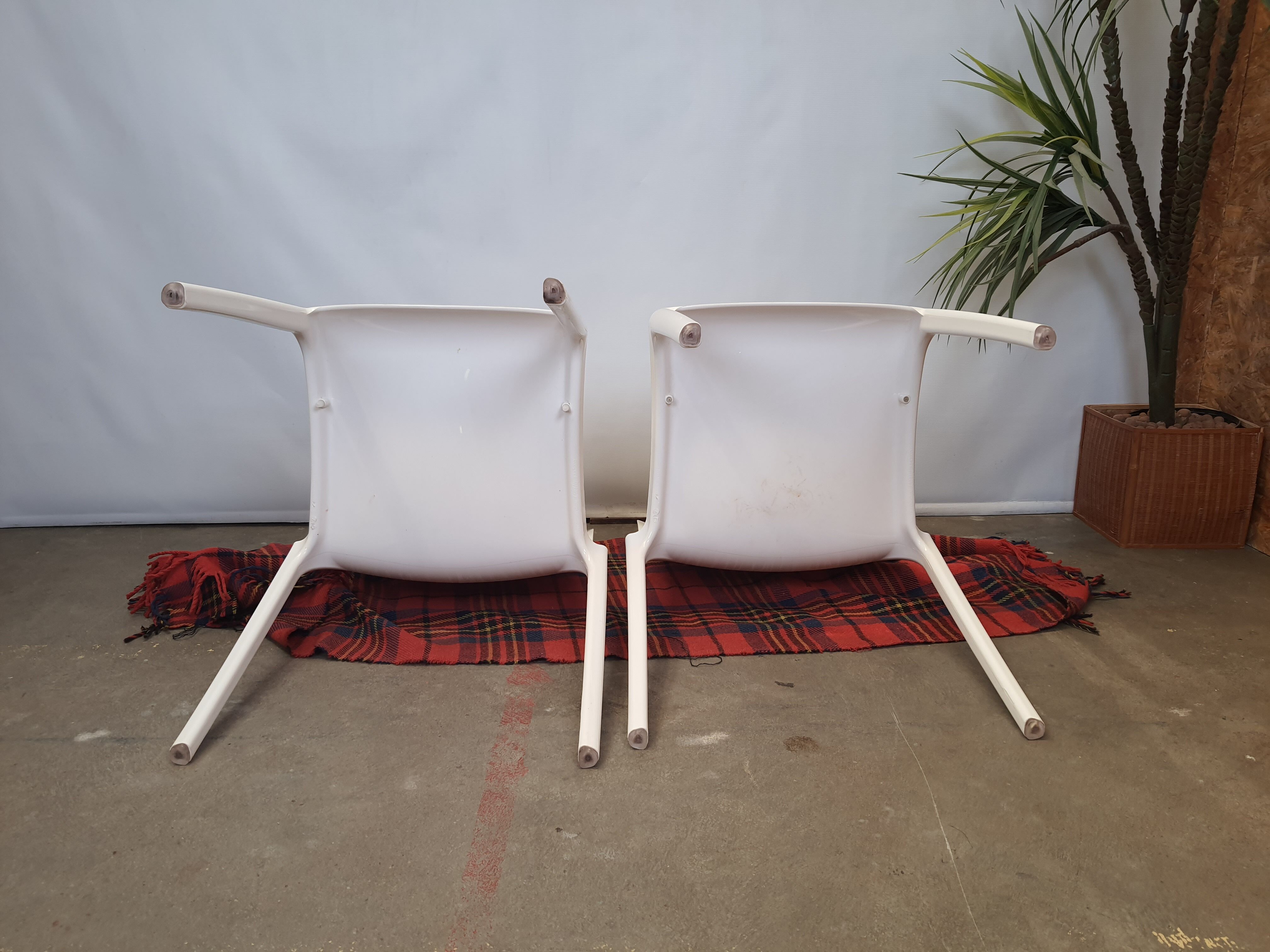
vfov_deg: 53.1
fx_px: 954
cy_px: 476
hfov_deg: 67.3
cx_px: 635
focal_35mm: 26
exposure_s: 1/100
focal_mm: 4.32
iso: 64
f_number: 1.7
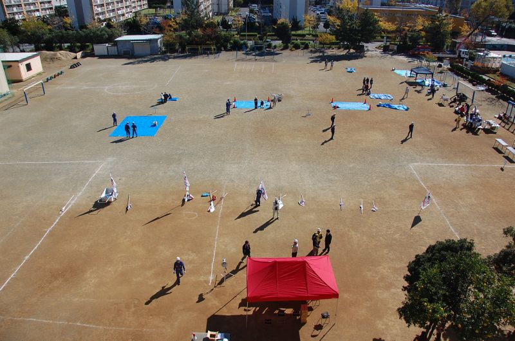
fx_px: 385
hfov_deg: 67.5
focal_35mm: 27
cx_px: 258
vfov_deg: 47.7
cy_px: 170
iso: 200
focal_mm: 18
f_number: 5
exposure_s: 1/1250
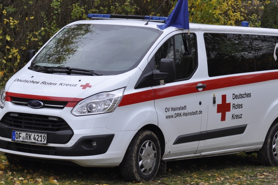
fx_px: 957
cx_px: 148
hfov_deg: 16.5
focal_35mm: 124
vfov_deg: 11.1
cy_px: 92
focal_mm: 70
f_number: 5
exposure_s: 1/400
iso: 500
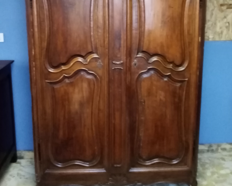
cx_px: 125
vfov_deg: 38.3
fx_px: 261
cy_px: 50
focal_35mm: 38
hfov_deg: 47.9
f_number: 1.8
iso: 1107
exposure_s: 1/20
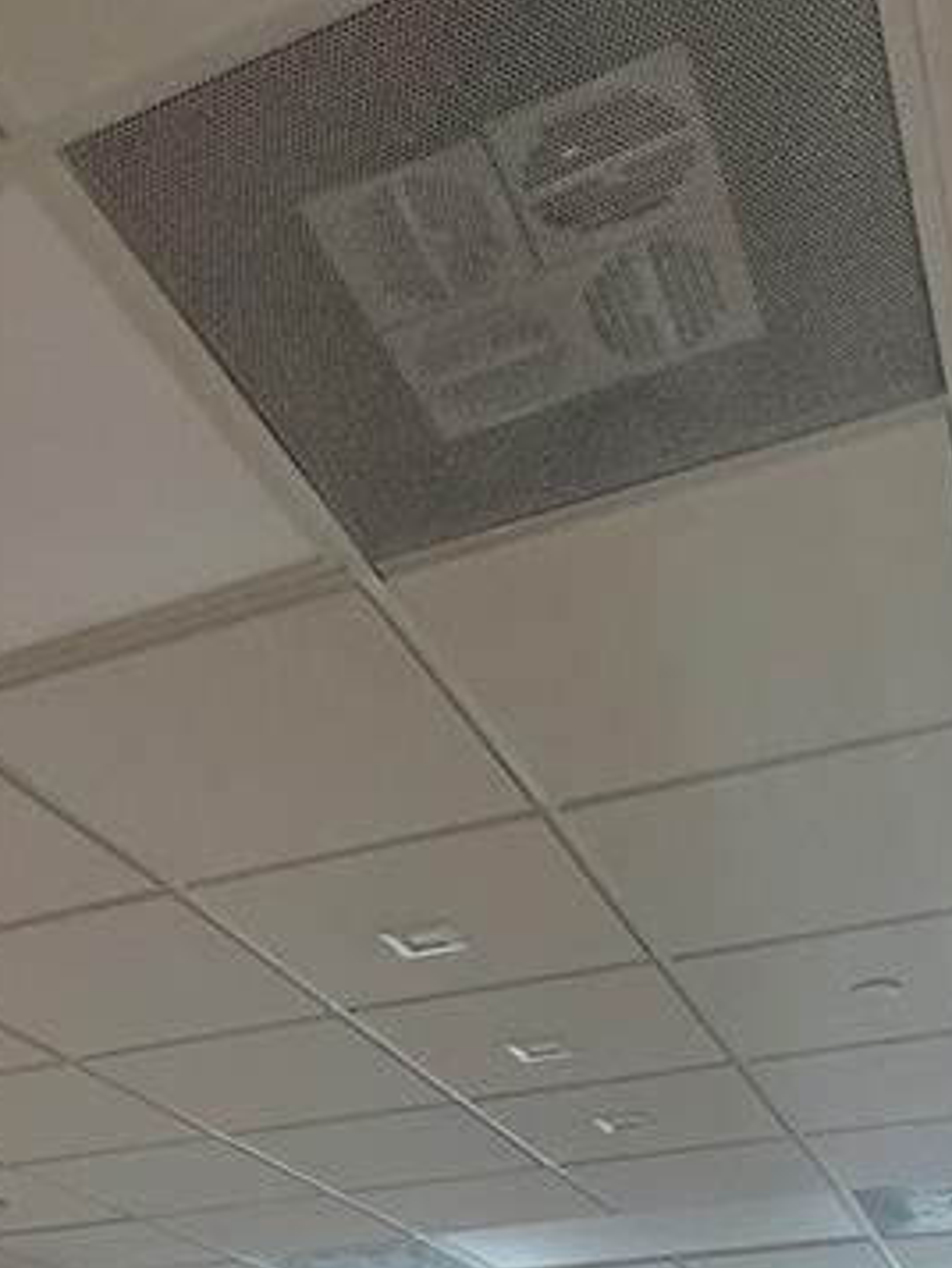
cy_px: 1872
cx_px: 323
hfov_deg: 30.7
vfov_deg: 28.1
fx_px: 1722
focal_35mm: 47
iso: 50
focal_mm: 2.22
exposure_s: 1/99
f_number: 2.2
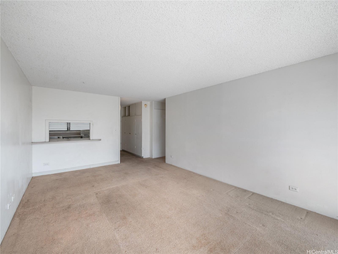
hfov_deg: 102.1
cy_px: 127
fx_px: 137
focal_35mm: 14
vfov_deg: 85.7
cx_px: 169
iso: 125
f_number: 4
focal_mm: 7
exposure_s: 1/1000
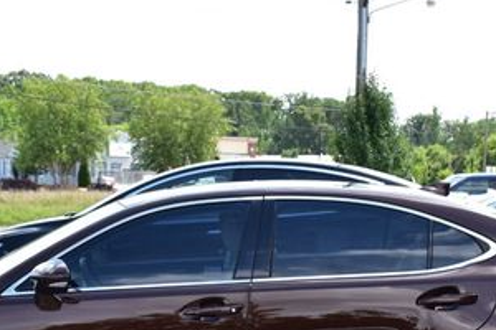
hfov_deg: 21.2
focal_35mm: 96
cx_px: 208
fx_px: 1323
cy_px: 299
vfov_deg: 14.1
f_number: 10
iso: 400
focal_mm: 30
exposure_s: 1/250
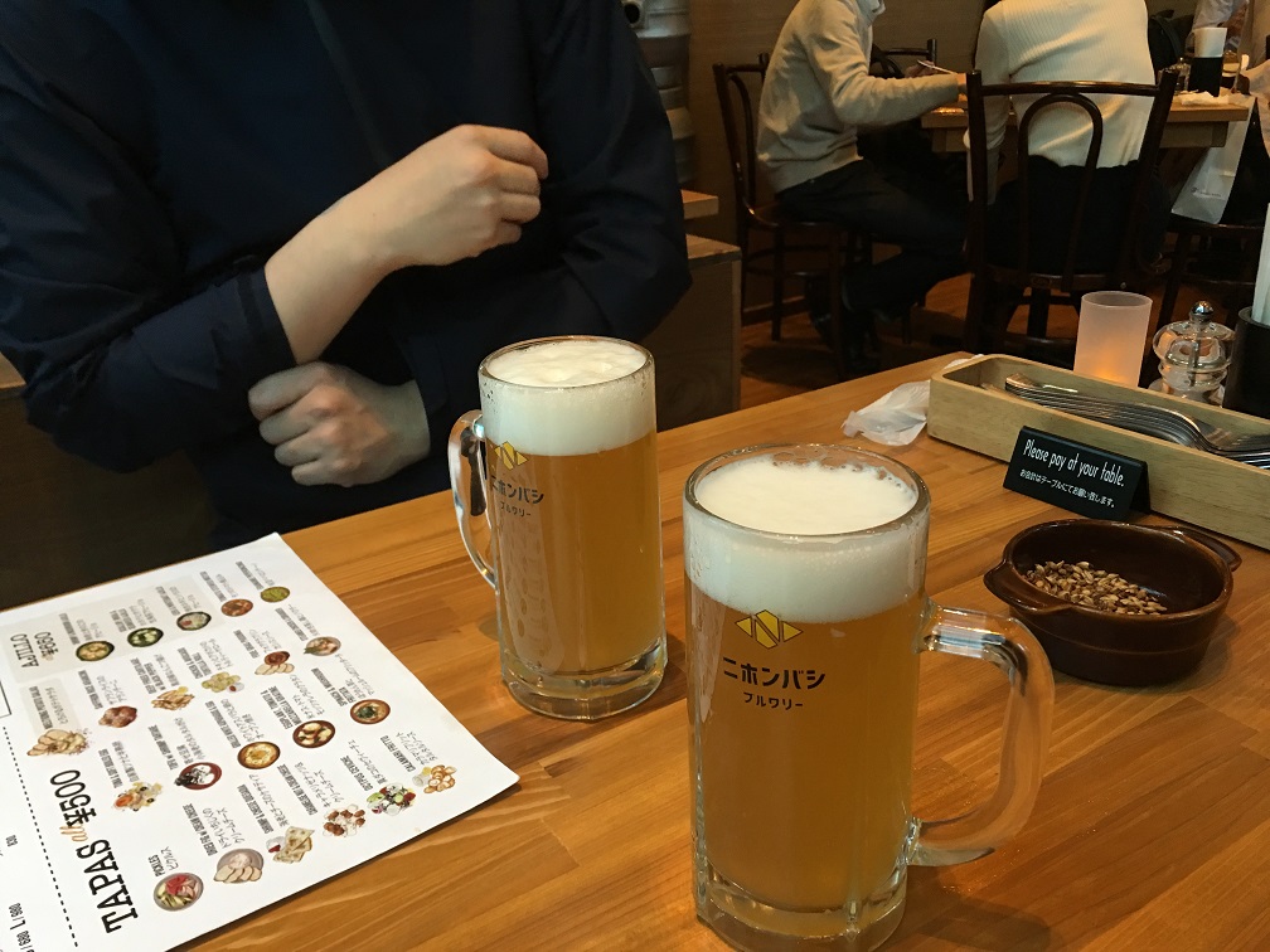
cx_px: 635
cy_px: 476
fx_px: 1064
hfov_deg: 61.7
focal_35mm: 29
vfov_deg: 48.2
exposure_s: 1/15
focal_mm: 4.15
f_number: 2.2
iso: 80
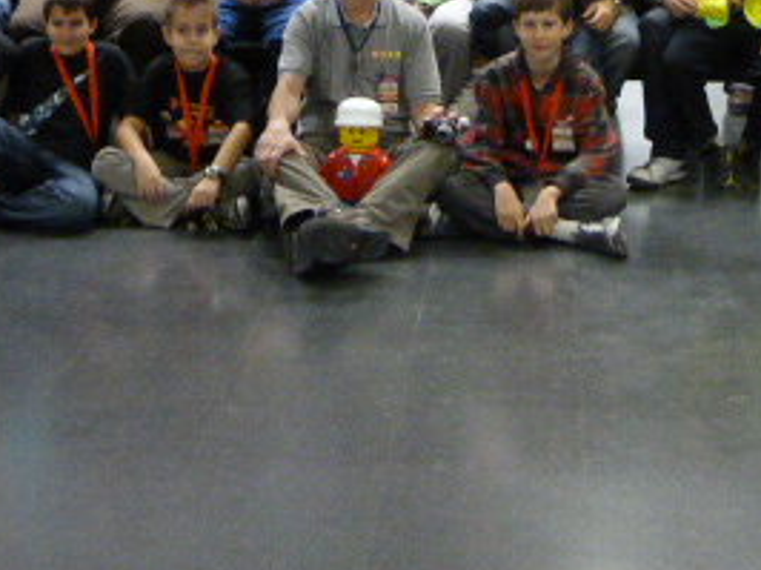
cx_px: 375
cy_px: -109
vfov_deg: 15.2
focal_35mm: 94
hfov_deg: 20.9
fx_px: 2065
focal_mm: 7
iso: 800
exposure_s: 1/15
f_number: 3.1
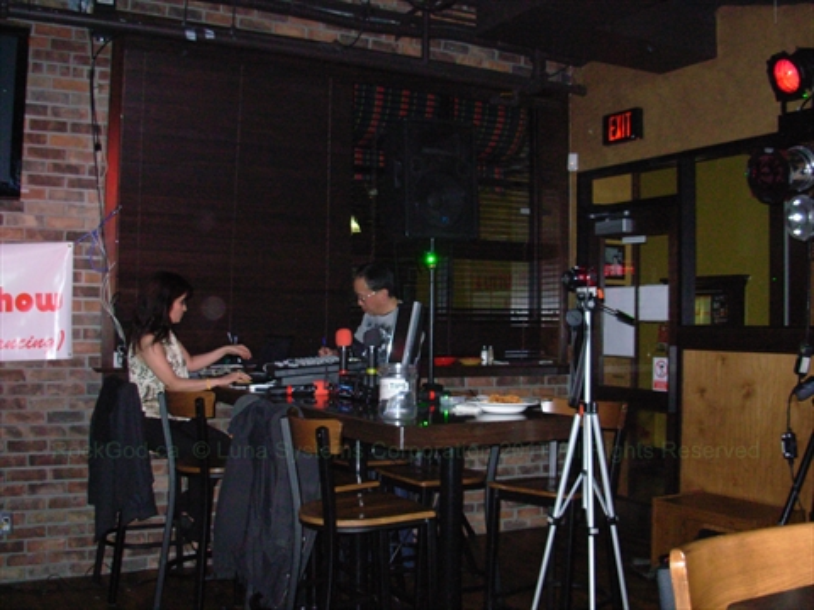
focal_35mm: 38
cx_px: 407
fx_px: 894
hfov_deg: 49.0
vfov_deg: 37.7
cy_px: 305
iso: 200
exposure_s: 1/128
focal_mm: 6.3
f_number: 2.9
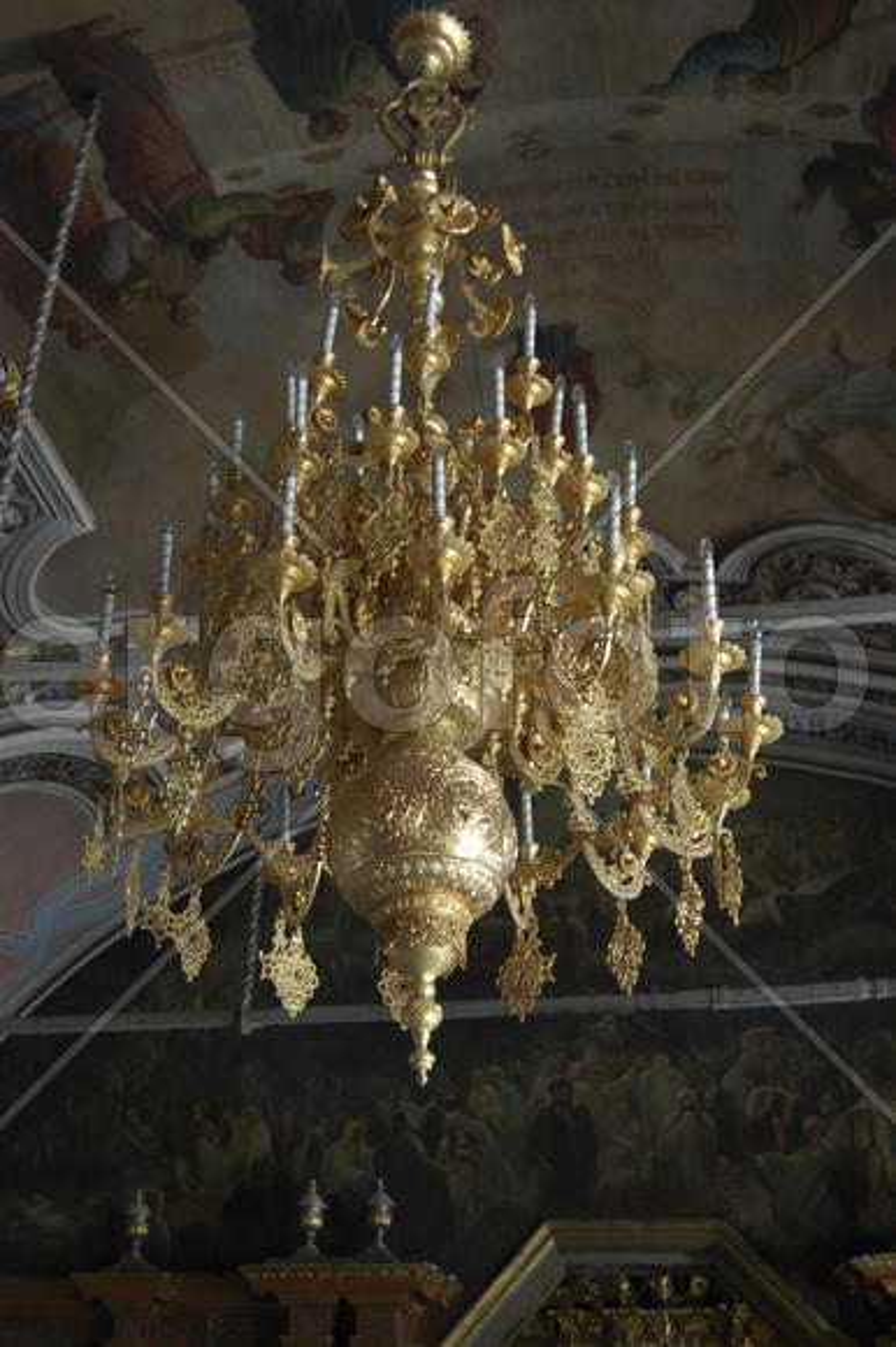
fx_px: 1794
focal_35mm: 48
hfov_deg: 28.0
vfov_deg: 41.1
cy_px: 674
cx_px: 448
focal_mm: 32
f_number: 4.5
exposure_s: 1/10
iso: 800
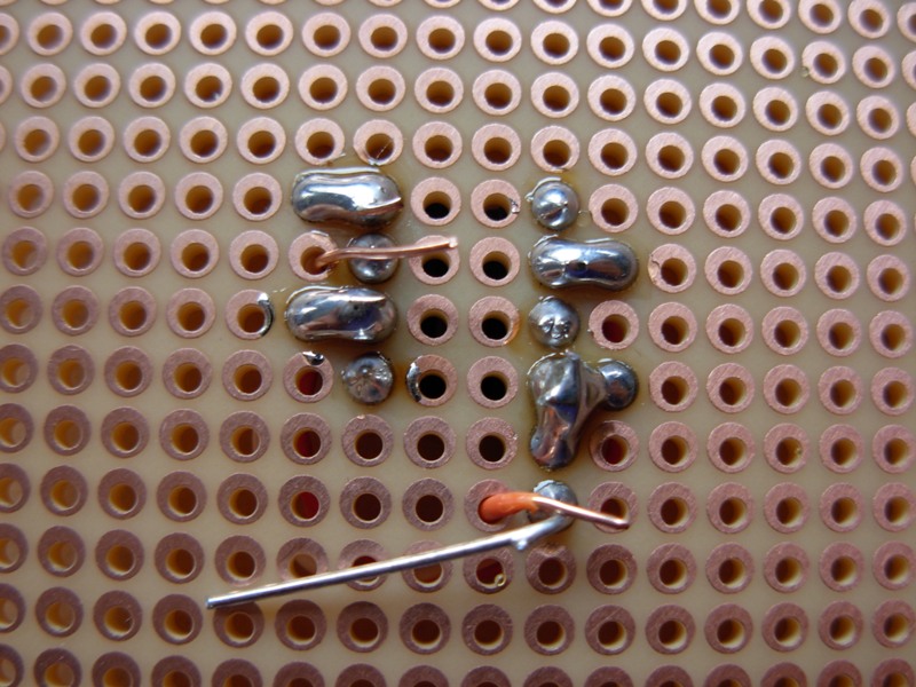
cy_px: 344
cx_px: 458
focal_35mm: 38
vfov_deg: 37.7
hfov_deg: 49.0
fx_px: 1006
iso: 79
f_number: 2.9
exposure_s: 1/42.7
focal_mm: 6.3
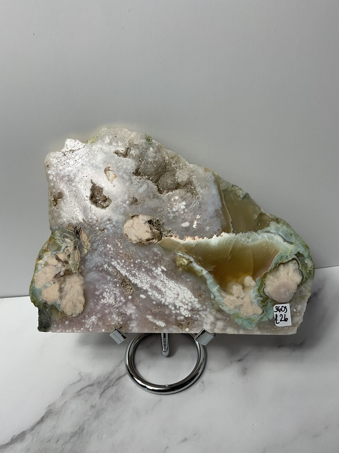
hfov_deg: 46.8
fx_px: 392
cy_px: 232
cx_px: 173
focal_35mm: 30
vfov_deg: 60.0
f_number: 1.8
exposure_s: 1/100
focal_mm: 3
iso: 20
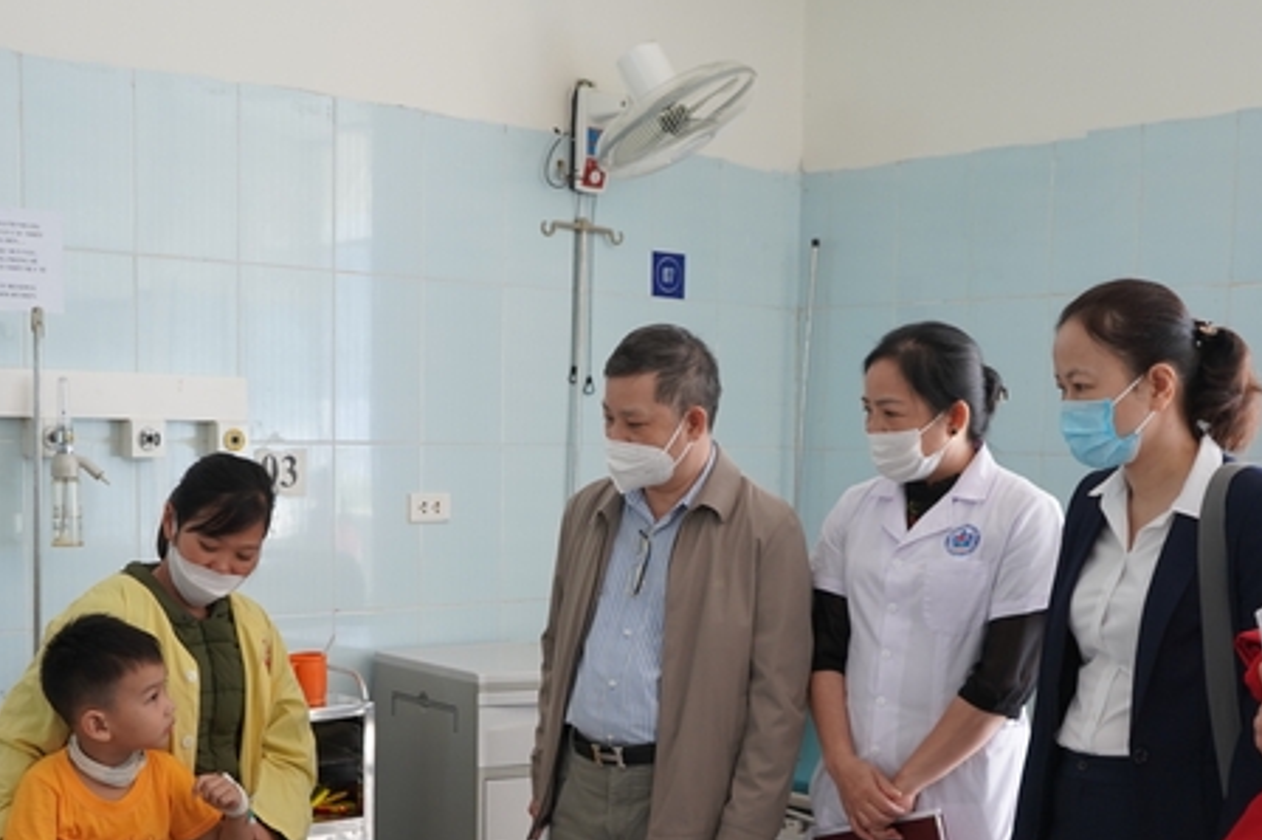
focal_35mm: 50
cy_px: 638
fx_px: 1751
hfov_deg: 39.6
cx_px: 592
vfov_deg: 26.6
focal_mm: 28
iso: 800
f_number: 4
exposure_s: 1/160
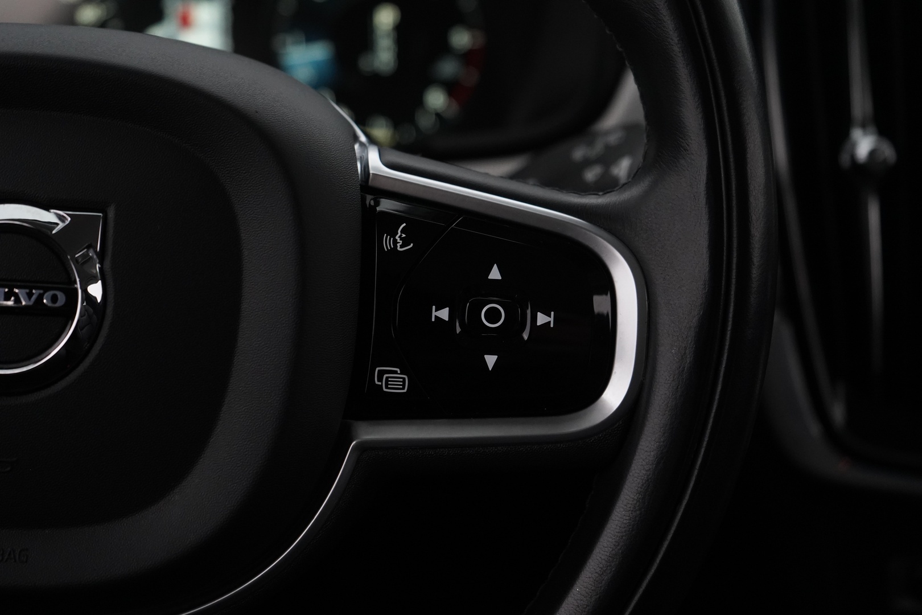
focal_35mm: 56
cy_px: 308
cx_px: 461
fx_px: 1434
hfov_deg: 35.6
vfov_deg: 24.2
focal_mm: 56
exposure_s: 1/80
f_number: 5
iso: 4000
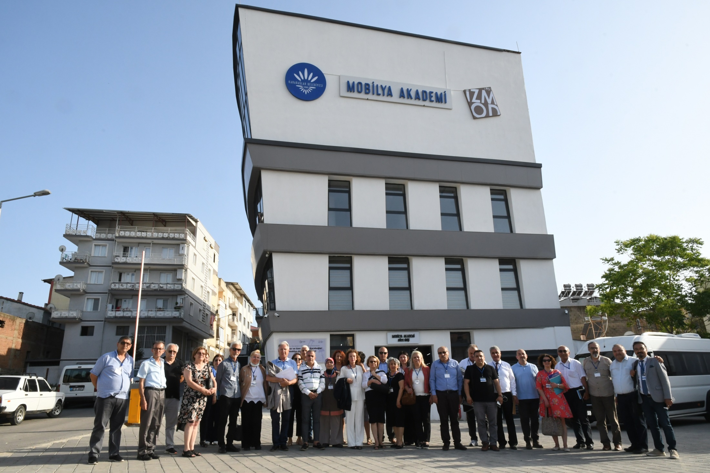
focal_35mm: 24
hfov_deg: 73.7
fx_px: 473
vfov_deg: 53.1
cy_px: 236
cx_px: 355
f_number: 22
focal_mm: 16
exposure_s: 1/250
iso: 1000
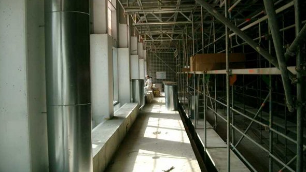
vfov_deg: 29.0
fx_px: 333
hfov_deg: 49.4
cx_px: 151
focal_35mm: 41
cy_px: 87
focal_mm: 7.6
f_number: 2.6
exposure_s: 1/320
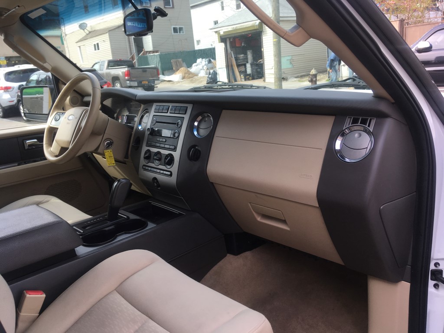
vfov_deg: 48.2
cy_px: 166
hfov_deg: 61.7
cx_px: 222
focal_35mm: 29
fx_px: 372
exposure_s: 1/222
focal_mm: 4.15
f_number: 2.2
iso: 25
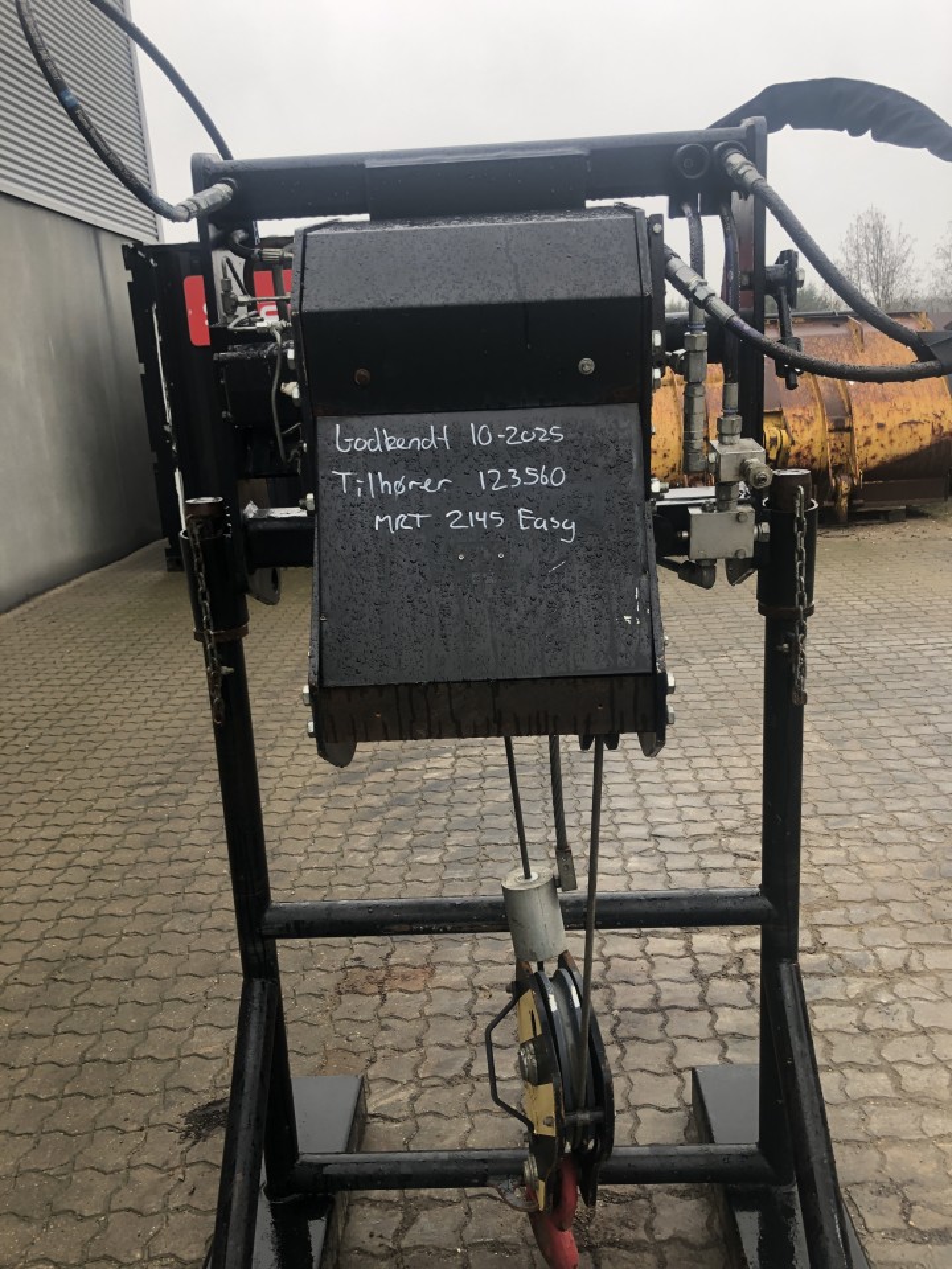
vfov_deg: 63.4
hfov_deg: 49.7
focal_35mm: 28
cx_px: 476
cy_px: 634
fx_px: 1027
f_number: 1.8
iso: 64
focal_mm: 3.99
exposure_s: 1/120
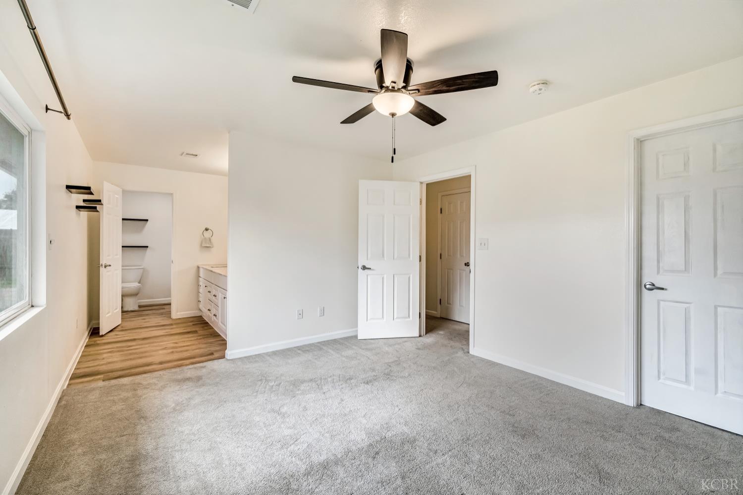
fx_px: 309
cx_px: 372
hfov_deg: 100.4
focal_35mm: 15
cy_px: 248
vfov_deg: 77.3
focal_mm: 10
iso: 500
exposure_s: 1/30
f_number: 9
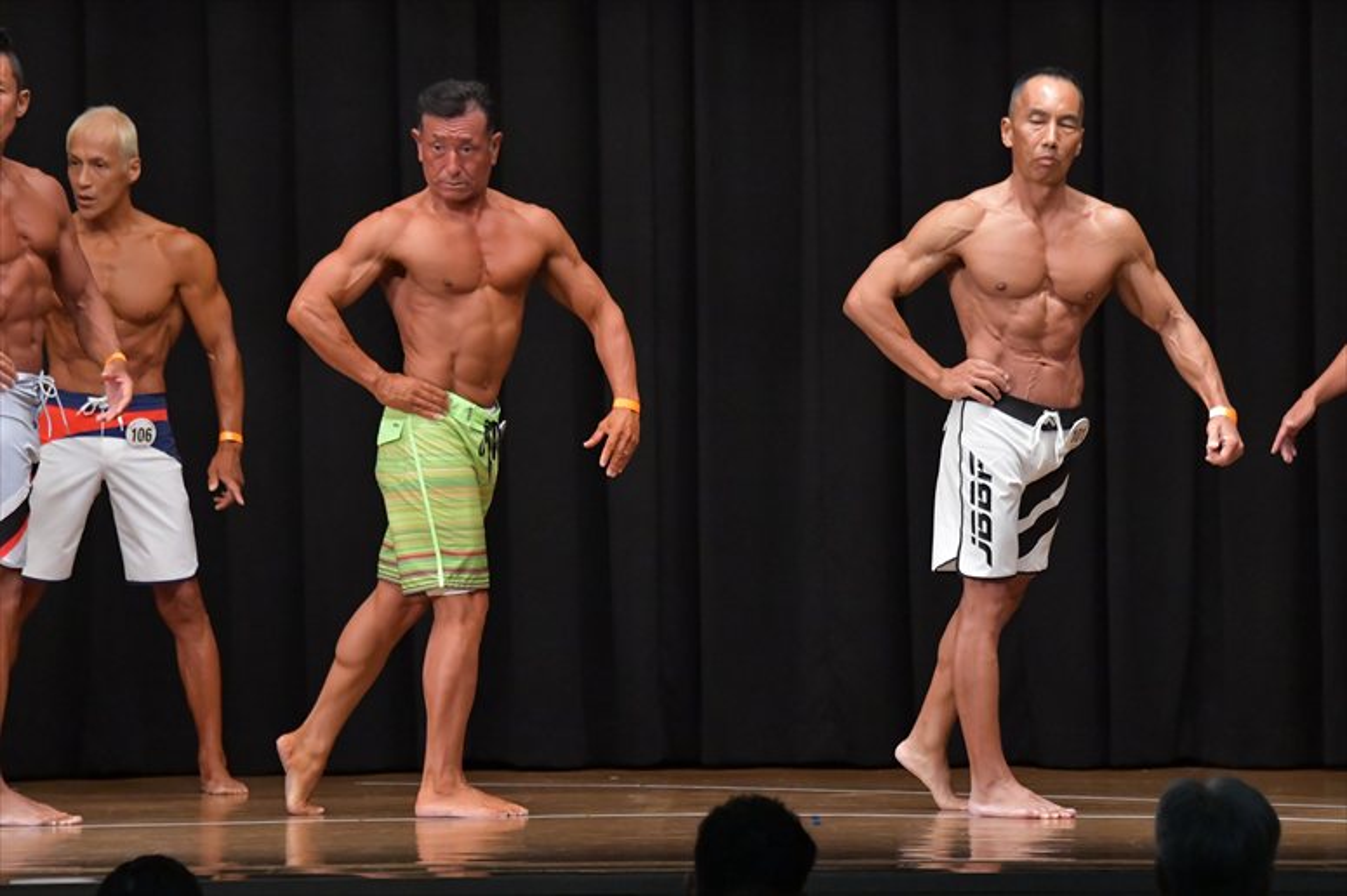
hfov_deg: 9.5
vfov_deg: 6.3
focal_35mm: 217
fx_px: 8116
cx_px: 674
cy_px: 448
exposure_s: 1/400
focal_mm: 145
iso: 6400
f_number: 5.6
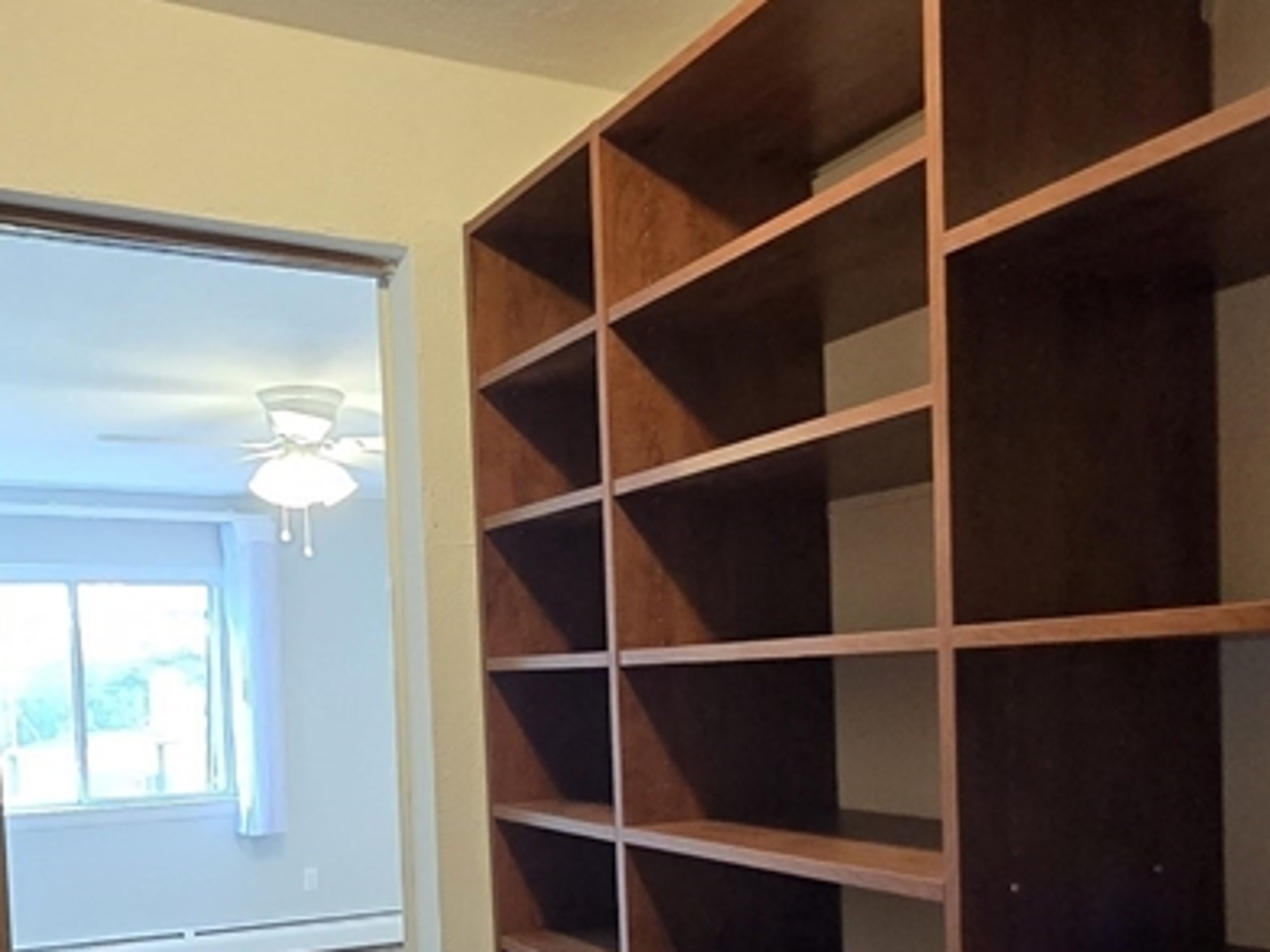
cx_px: 557
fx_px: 1247
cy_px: 767
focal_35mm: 34
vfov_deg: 40.0
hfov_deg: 53.8
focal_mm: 2.2
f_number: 2.2
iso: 640
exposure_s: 1/60
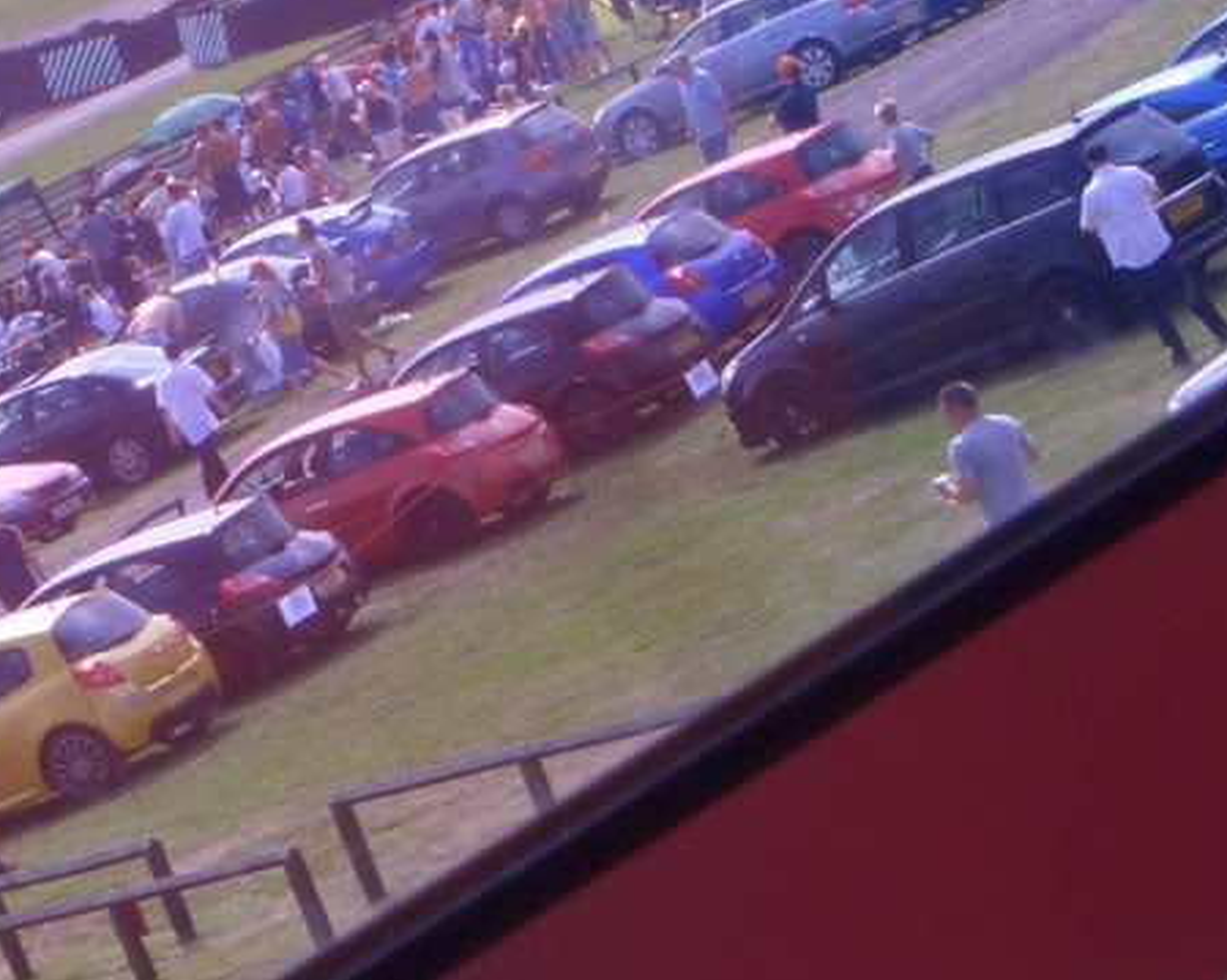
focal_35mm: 227
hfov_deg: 8.5
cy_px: 478
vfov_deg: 6.8
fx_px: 8242
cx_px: 22
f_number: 6.6
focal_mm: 13.5
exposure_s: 1/125
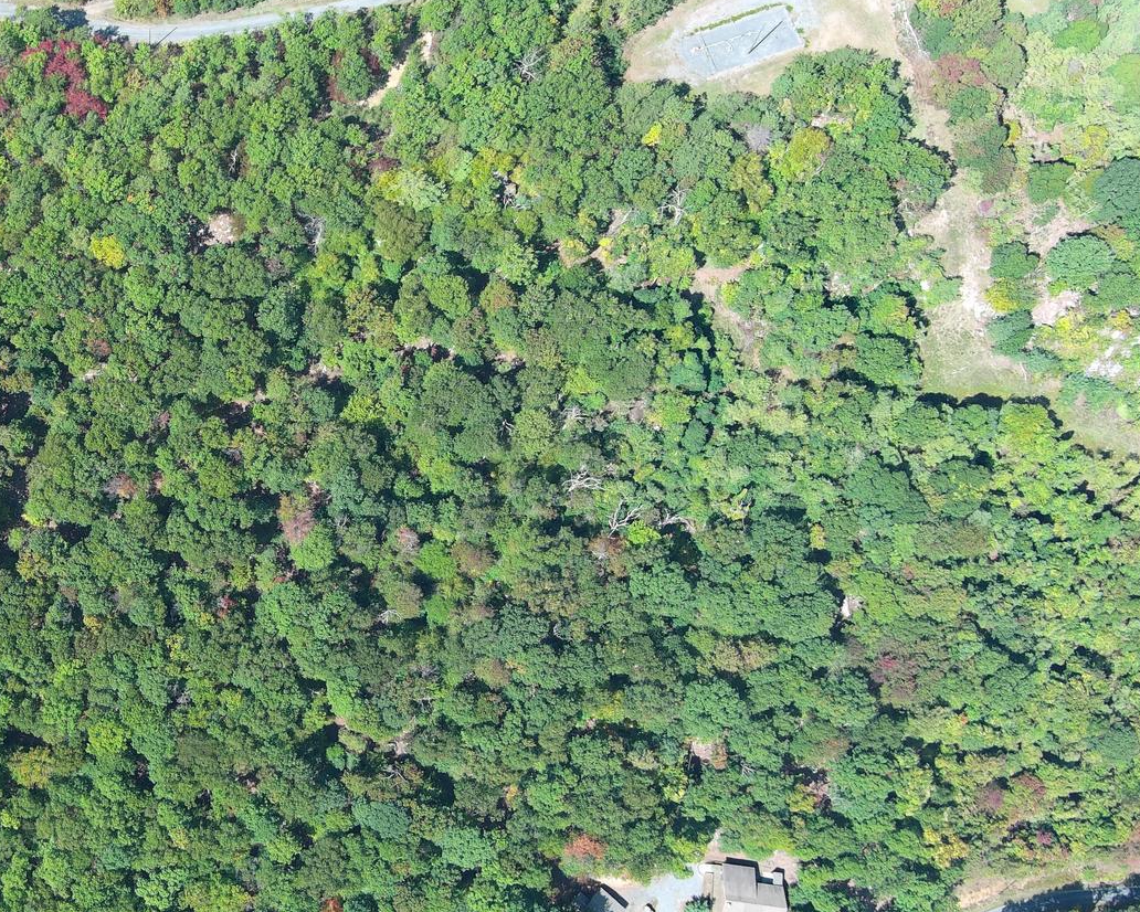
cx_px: 131
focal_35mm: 54
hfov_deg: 33.1
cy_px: 483
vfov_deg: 28.1
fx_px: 1822
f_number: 2.8
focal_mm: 10.57
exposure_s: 1/418
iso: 100
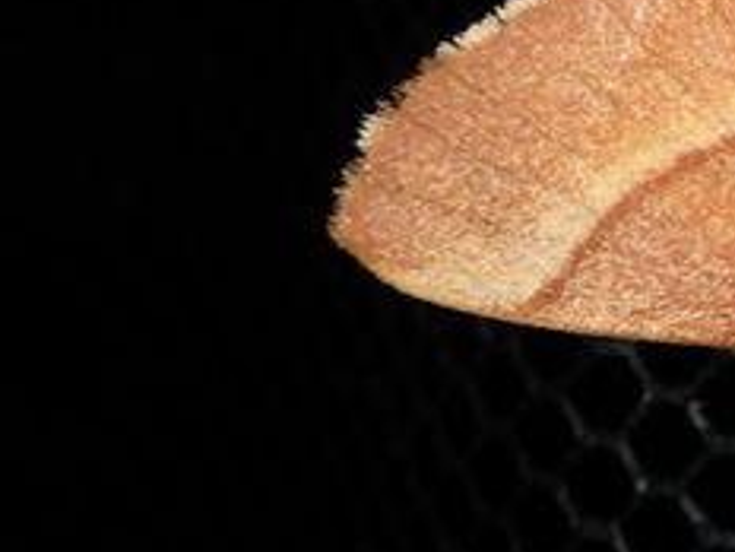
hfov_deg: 15.9
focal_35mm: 116
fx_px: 2463
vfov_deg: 12.7
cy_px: 82
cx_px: 1026
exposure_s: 1/400
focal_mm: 6.1
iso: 125
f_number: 4.6
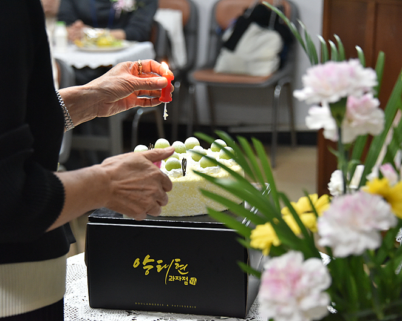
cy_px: 160
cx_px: 181
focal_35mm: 102
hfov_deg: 18.8
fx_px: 1214
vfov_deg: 15.1
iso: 2800
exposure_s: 1/125
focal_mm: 90
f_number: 5.3
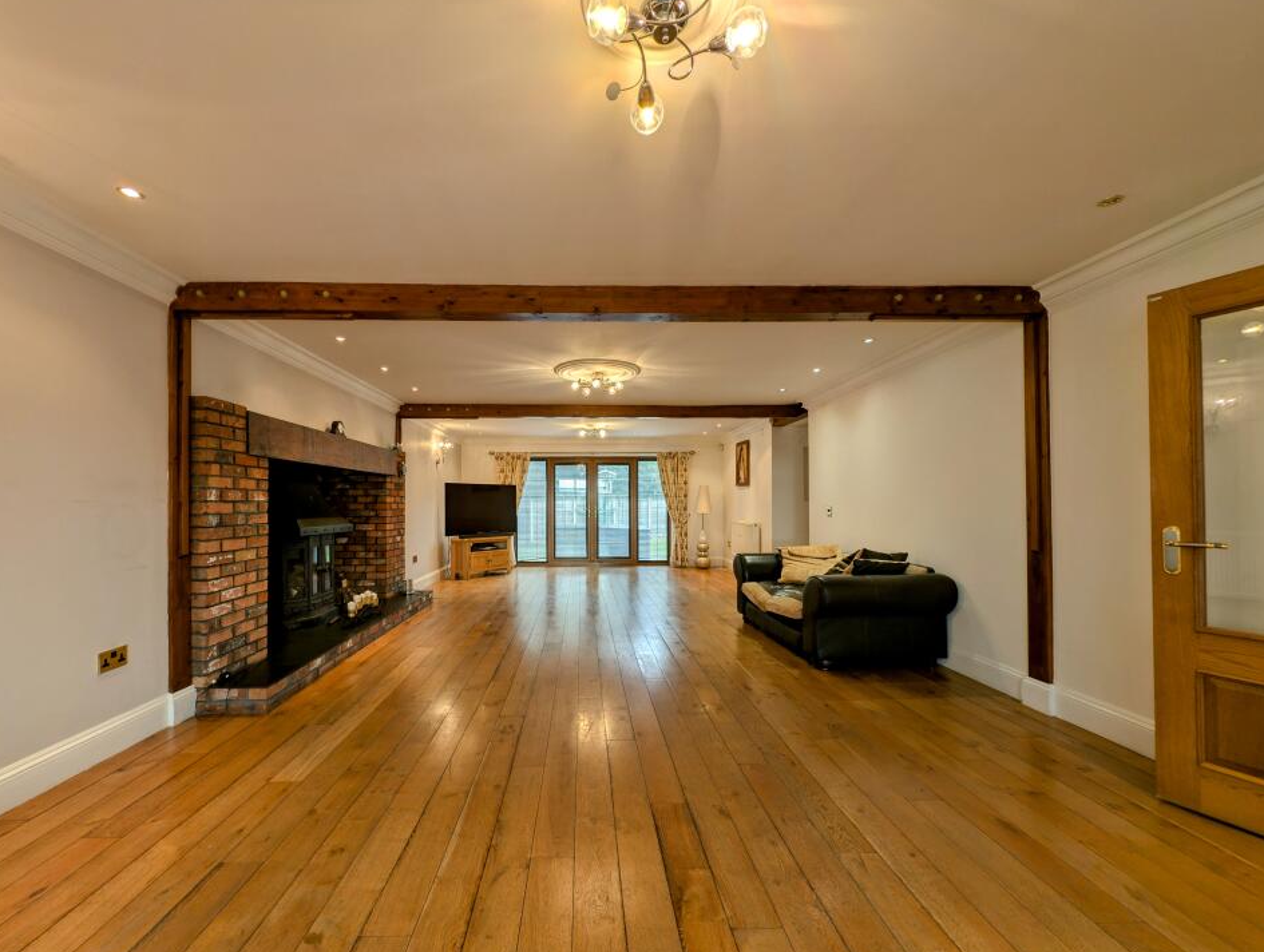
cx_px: 593
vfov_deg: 90.0
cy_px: 498
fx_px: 475
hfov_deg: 106.0
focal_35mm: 13
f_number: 1.95
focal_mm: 2.23
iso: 40
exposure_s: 1/50
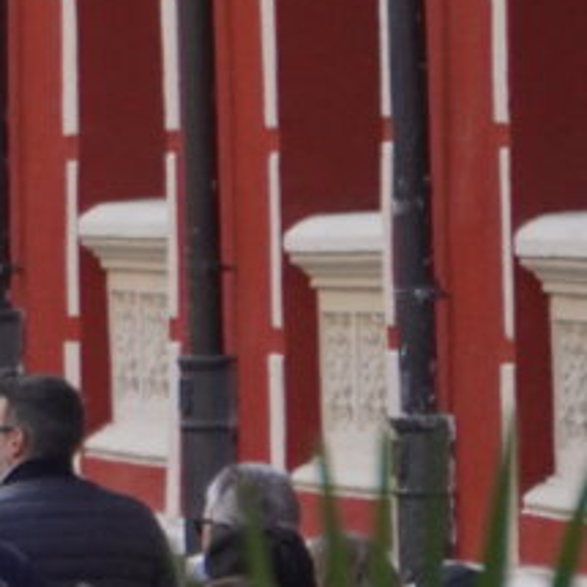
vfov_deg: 1.1
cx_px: -1117
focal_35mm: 1591
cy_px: 384
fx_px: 30524
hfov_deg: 1.1
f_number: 6.3
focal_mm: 210
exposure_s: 1/400
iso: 1000
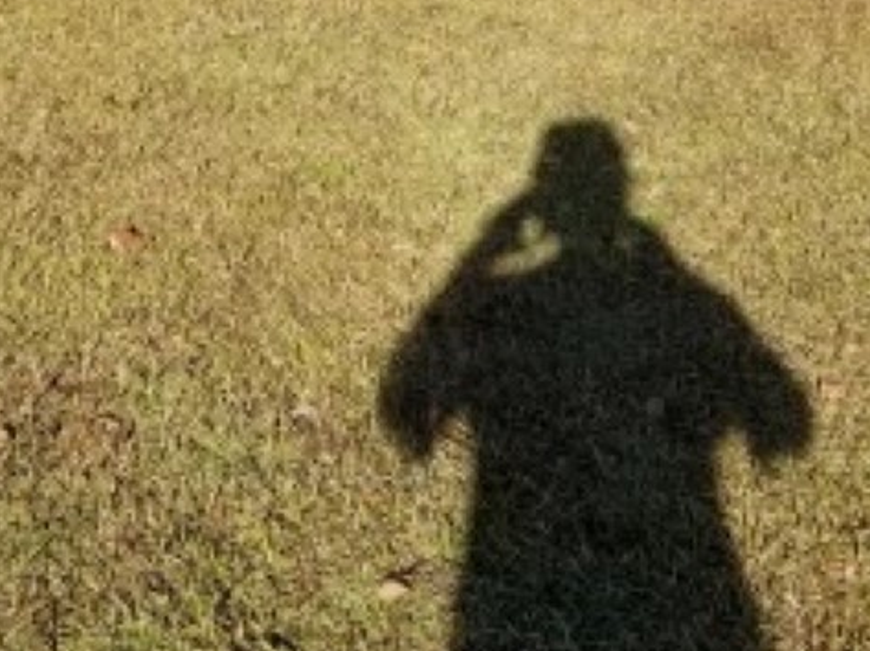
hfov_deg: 24.7
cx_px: 360
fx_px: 1984
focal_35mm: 79
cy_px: -154
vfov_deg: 17.7
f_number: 1.7
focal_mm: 4.25
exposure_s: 1/2056
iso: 50
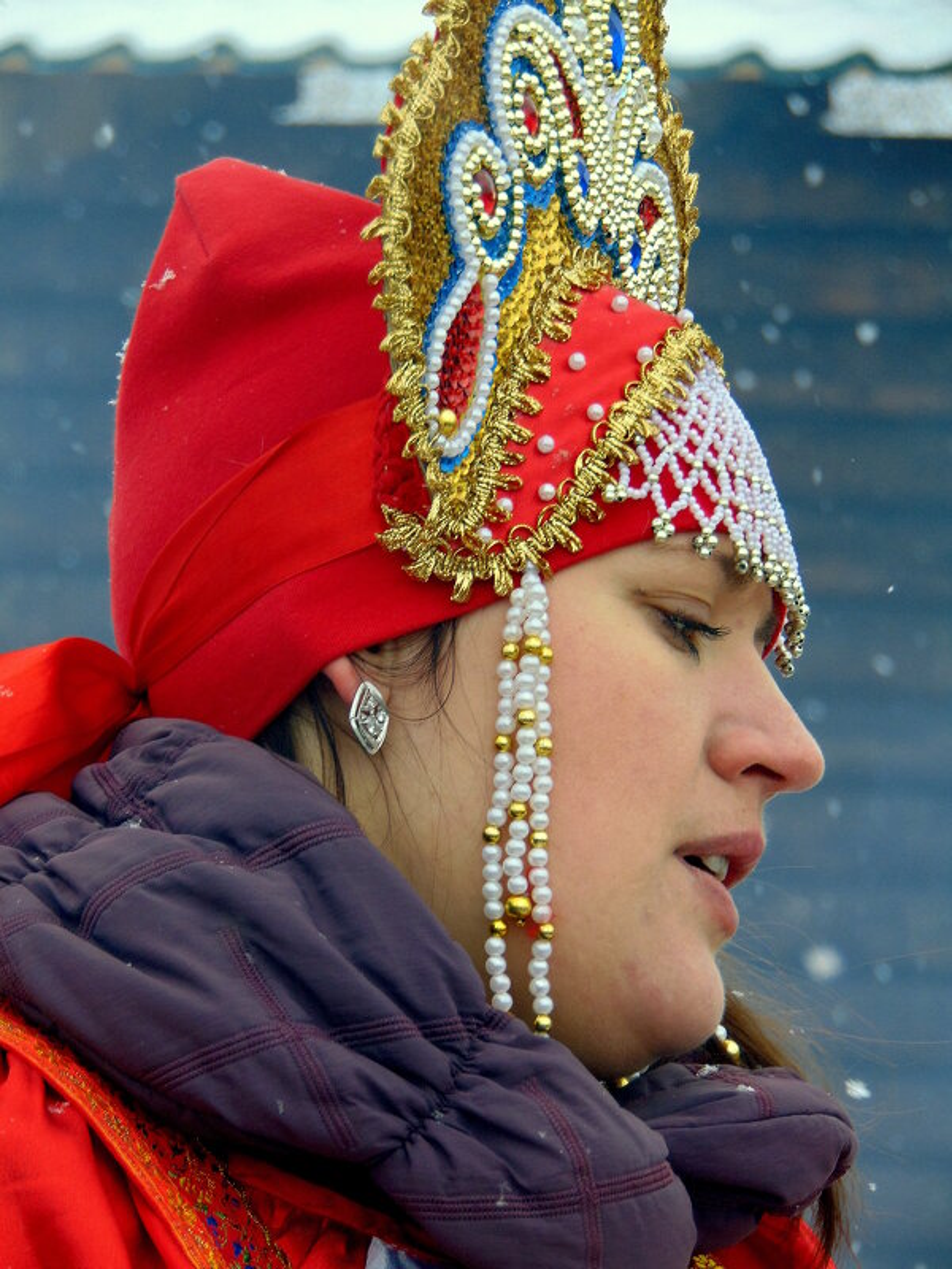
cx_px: 476
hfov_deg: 5.9
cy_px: 634
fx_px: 9167
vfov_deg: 7.9
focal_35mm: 250
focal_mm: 44.9
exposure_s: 1/125
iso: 160
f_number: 4.1
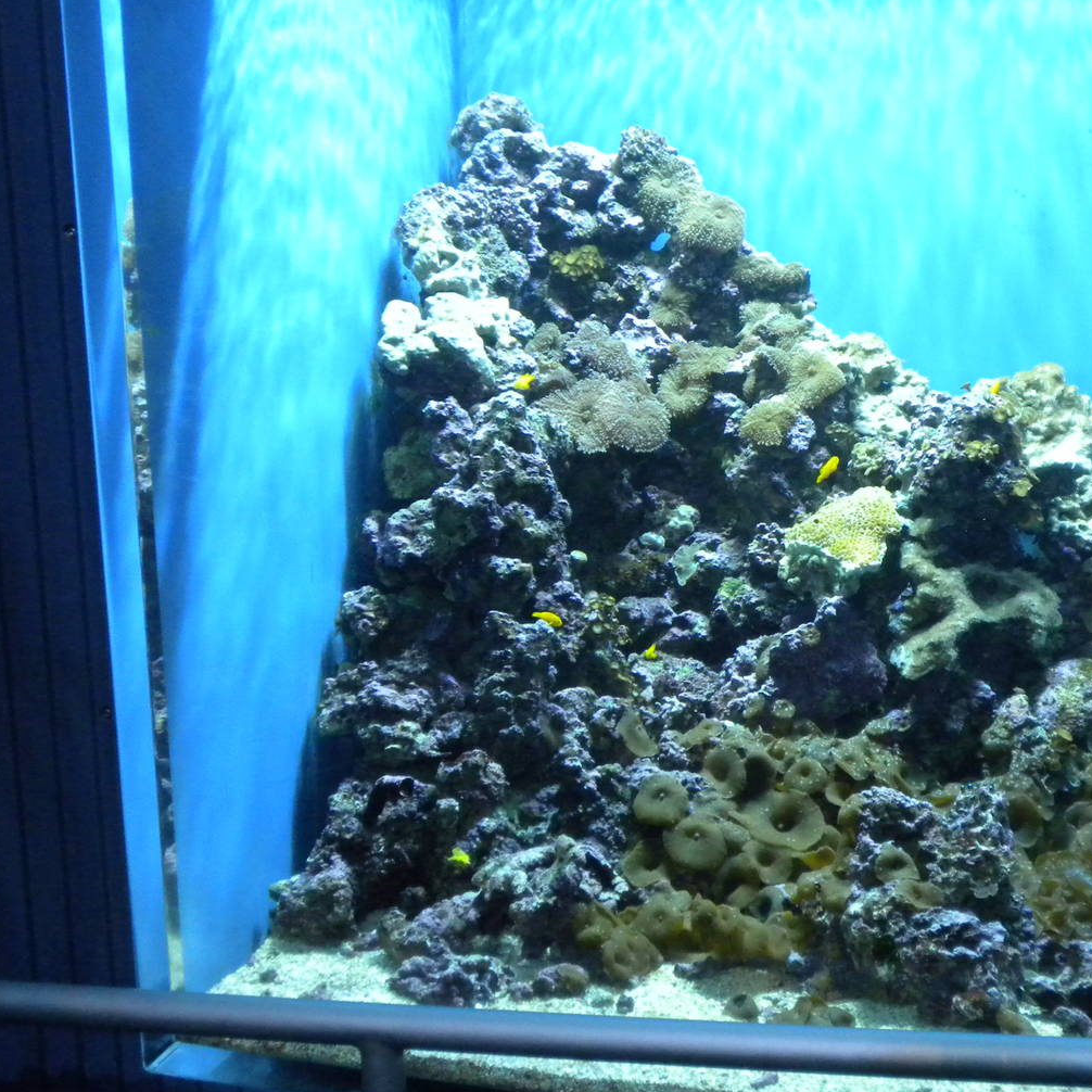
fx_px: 1856
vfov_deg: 32.8
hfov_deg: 32.6
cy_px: 537
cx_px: 707
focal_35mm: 52
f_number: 3.5
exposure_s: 1/38.7
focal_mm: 6.6
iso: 400
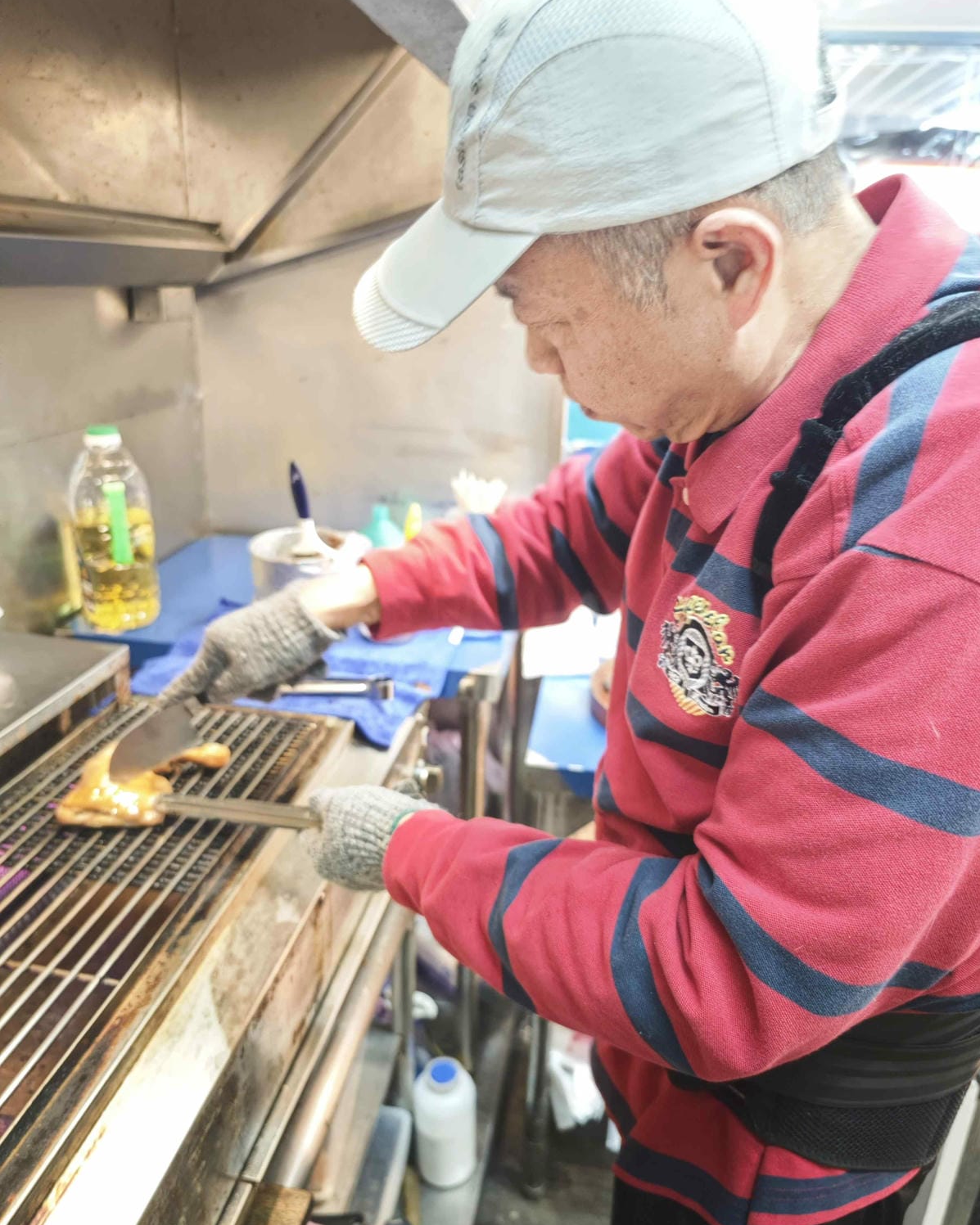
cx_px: 490
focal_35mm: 24
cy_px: 612
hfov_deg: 58.8
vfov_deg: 70.3
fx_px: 870
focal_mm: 8.72
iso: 2500
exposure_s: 1/24
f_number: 1.63
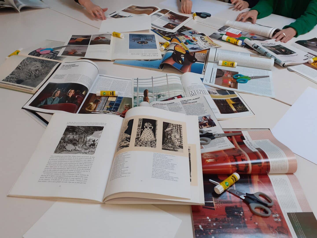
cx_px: 158
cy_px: 119
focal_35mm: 27
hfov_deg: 65.3
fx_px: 247
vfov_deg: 51.4
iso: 160
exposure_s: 1/50
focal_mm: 3.6
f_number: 1.9
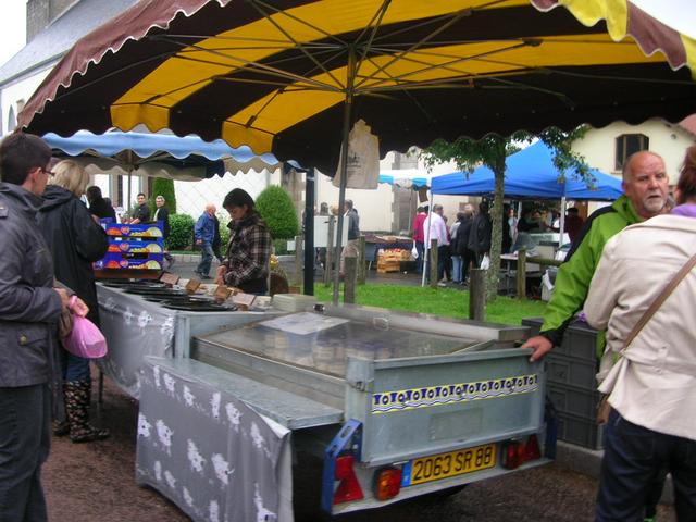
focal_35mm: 35
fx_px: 704
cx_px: 348
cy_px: 261
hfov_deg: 52.6
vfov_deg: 40.7
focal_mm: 5.8
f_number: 2.8
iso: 50
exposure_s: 1/49
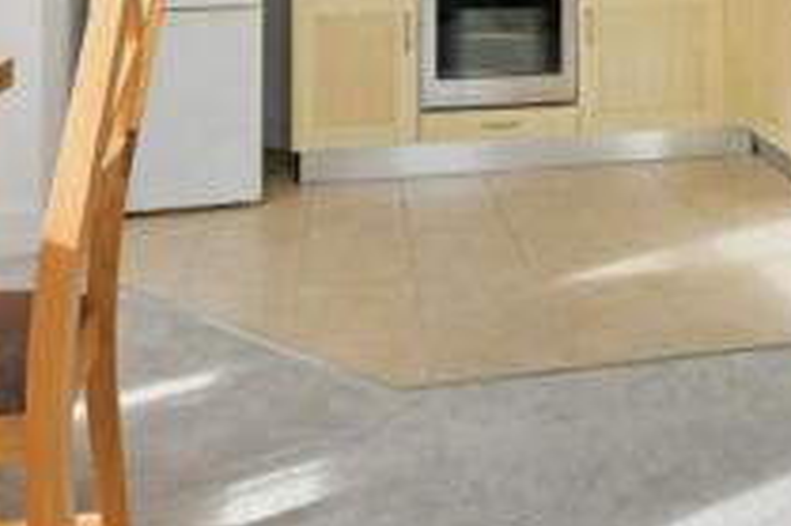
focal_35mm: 44
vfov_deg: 26.8
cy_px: -115
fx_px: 966
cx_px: 571
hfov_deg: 43.4
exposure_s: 1/20
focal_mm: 14
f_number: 16
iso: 400
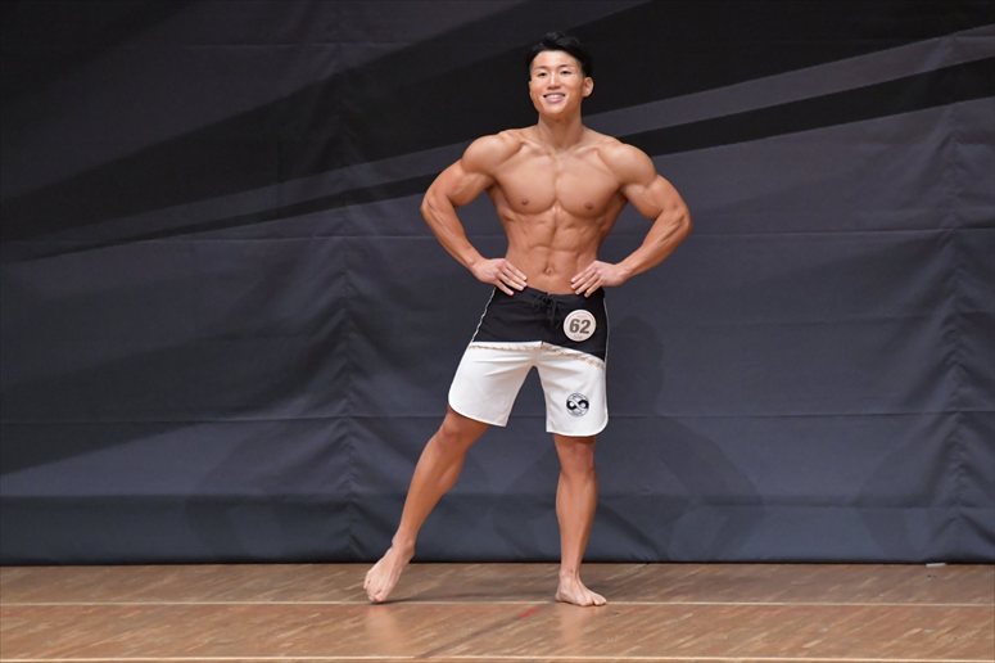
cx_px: 498
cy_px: 332
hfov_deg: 6.5
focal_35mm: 315
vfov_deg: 4.4
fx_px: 8702
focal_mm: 210
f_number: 5.6
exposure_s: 1/400
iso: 6400
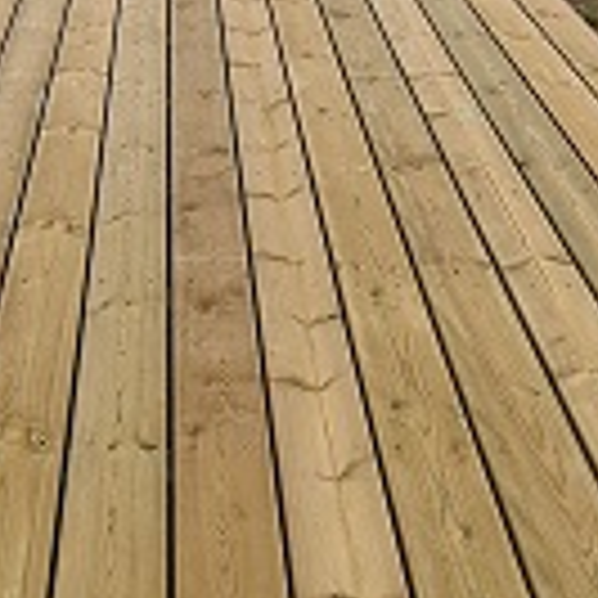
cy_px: -270
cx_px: 166
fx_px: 1349
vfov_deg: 21.4
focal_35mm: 69
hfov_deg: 24.8
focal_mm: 2.2
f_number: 2.2
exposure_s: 1/1604
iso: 50
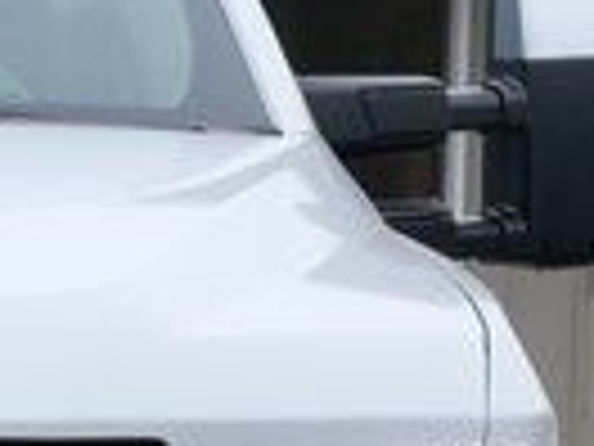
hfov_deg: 5.7
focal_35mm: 341
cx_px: -693
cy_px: 887
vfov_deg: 4.3
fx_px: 5851
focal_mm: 22
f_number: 4.9
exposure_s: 1/125
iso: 200
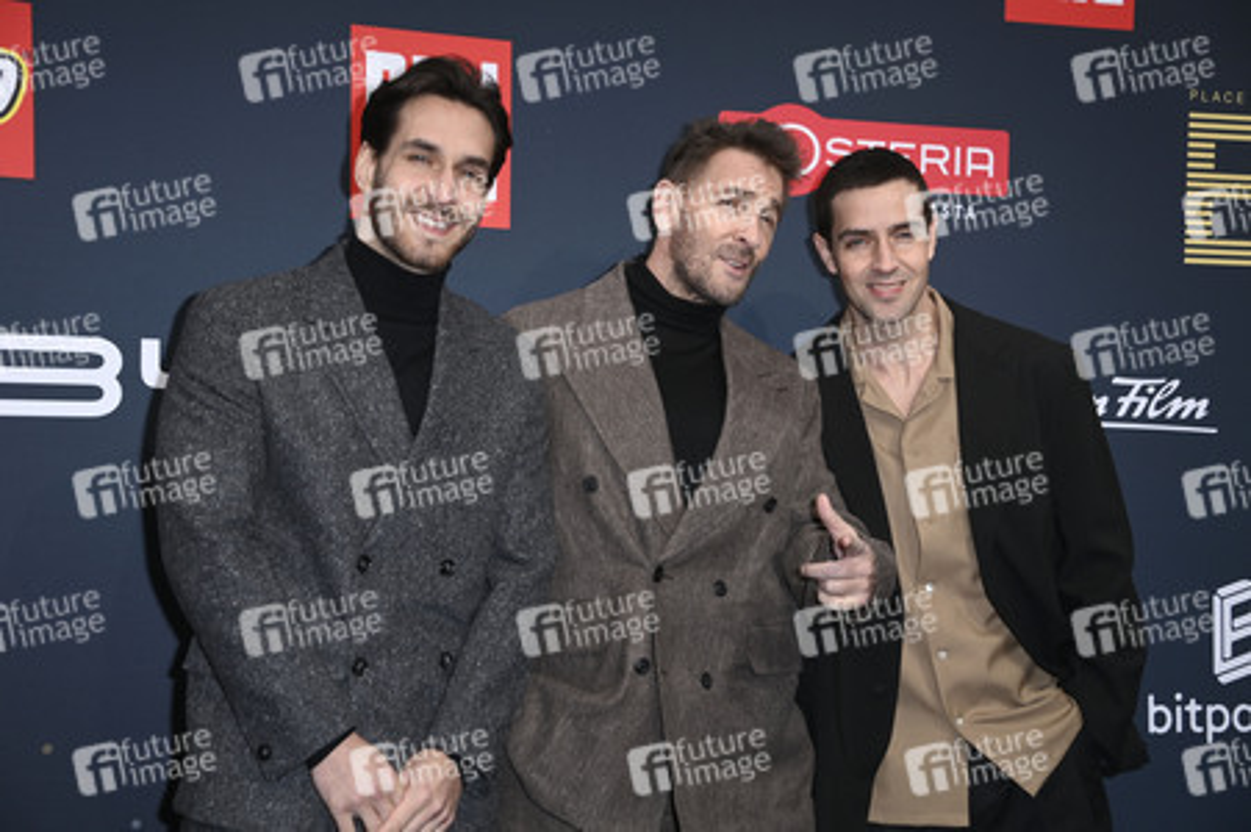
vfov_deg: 20.0
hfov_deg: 29.7
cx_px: 626
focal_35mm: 68
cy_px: 416
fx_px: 2361
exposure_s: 1/250
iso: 320
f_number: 5.6
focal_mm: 68
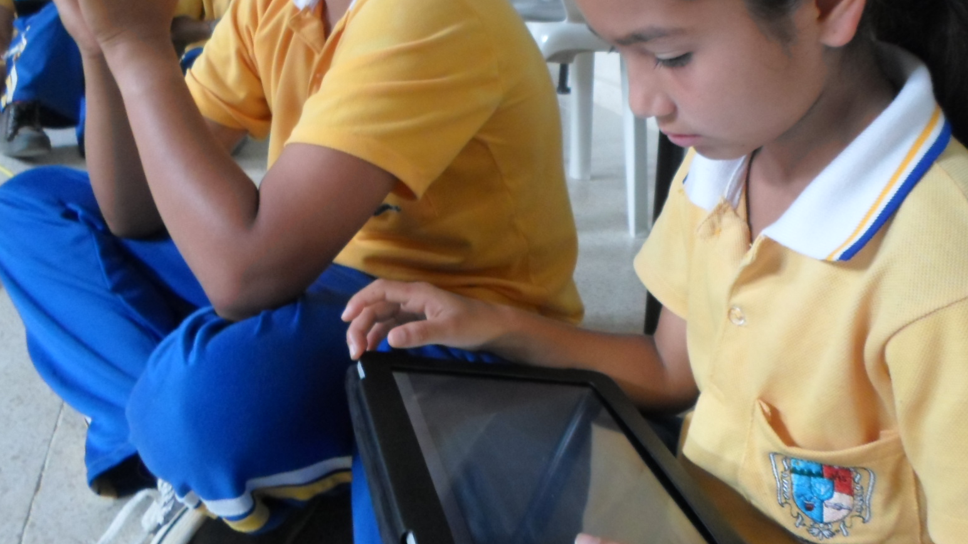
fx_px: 898
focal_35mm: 35
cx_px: 503
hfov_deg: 56.6
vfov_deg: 33.0
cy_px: 132
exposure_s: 1/30
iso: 240
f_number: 2.5
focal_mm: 4.5
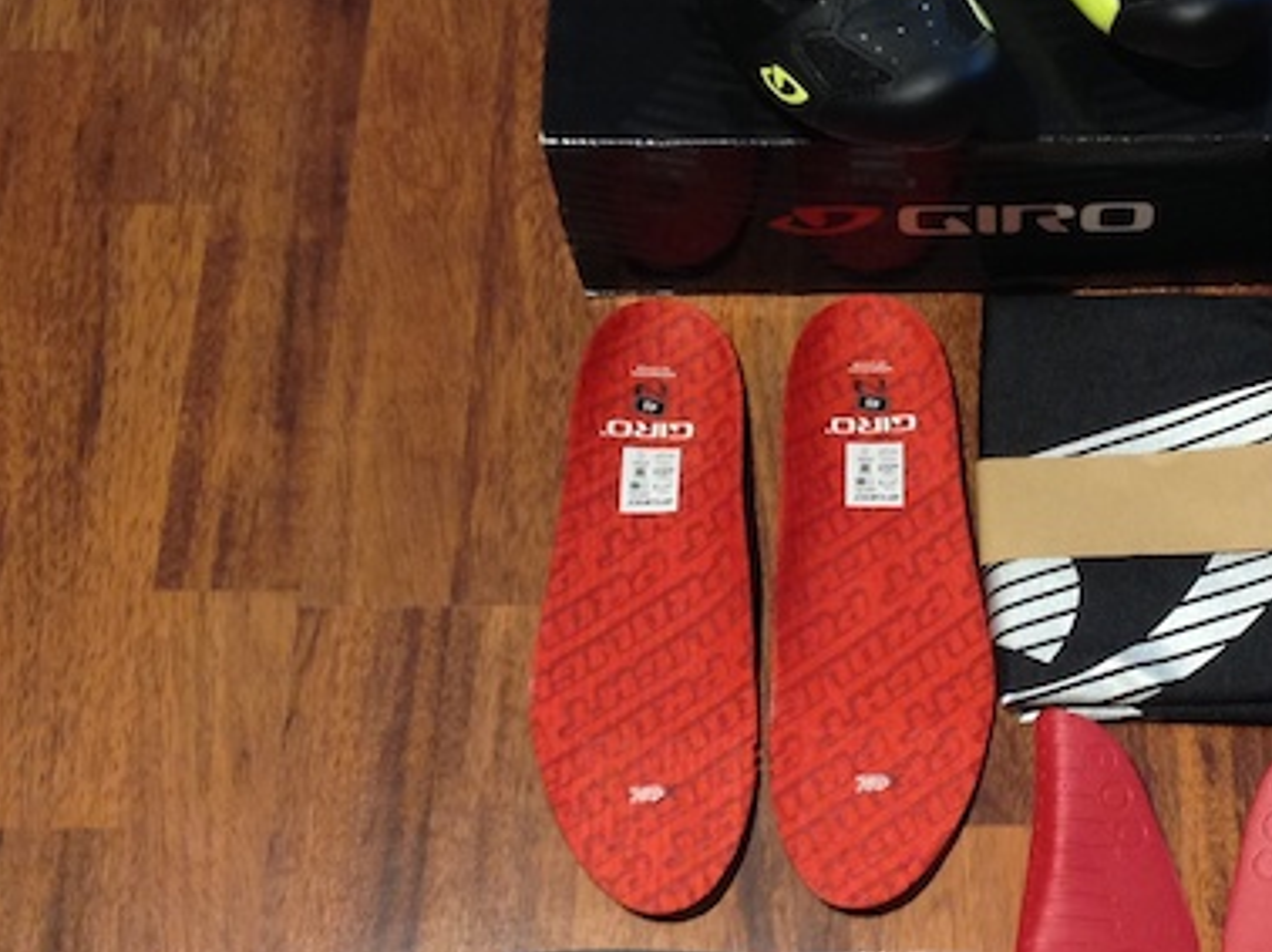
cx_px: 973
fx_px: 2717
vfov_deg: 19.9
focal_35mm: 74
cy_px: 495
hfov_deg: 26.0
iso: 160
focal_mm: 4.28
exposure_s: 1/15
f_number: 2.4
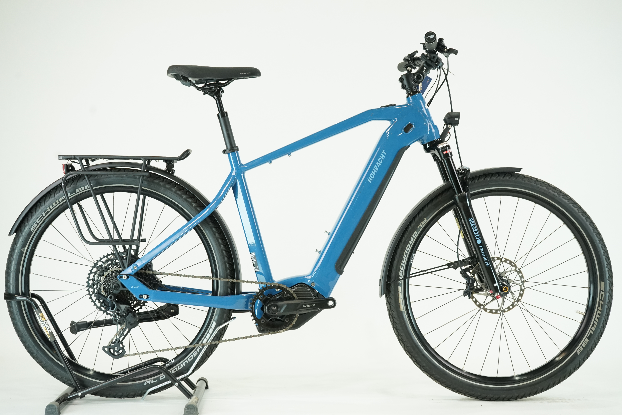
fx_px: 967
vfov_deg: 24.2
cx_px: 311
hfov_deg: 35.6
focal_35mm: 56
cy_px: 208
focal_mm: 56
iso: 2500
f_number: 6.3
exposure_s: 1/200
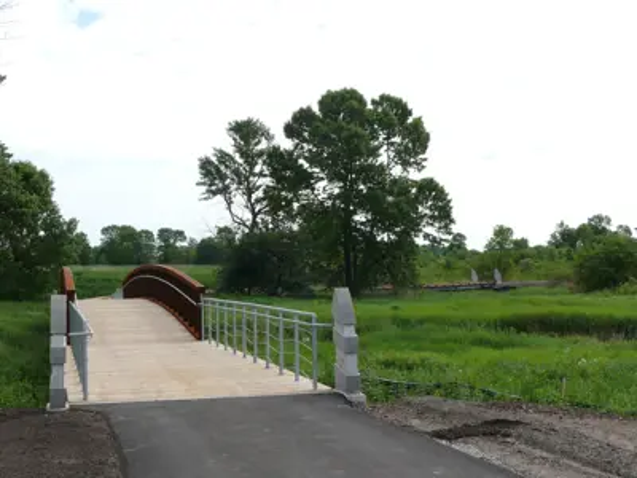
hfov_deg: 33.2
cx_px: 318
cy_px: 239
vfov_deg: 25.2
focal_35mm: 58
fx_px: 1067
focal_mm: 10.5
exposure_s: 1/400
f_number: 5.6
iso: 100
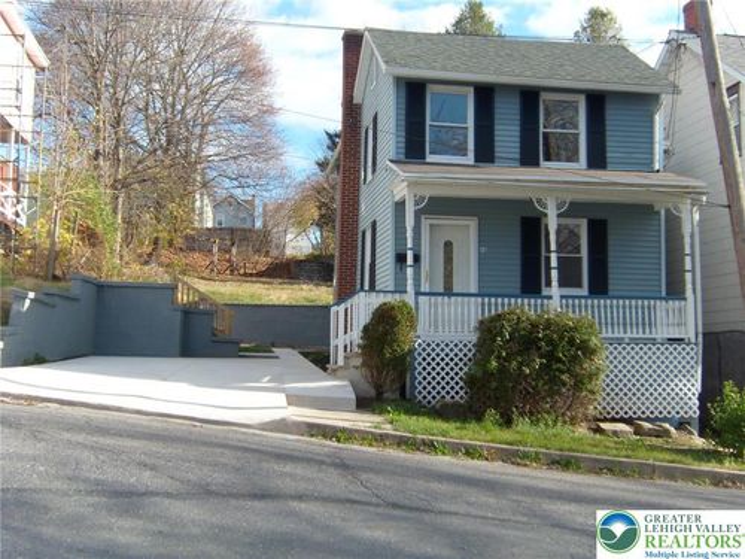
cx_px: 372
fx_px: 925
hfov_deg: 43.9
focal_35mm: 43
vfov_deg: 33.6
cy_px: 280
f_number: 6.8
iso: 80
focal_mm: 7.1
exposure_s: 1/125
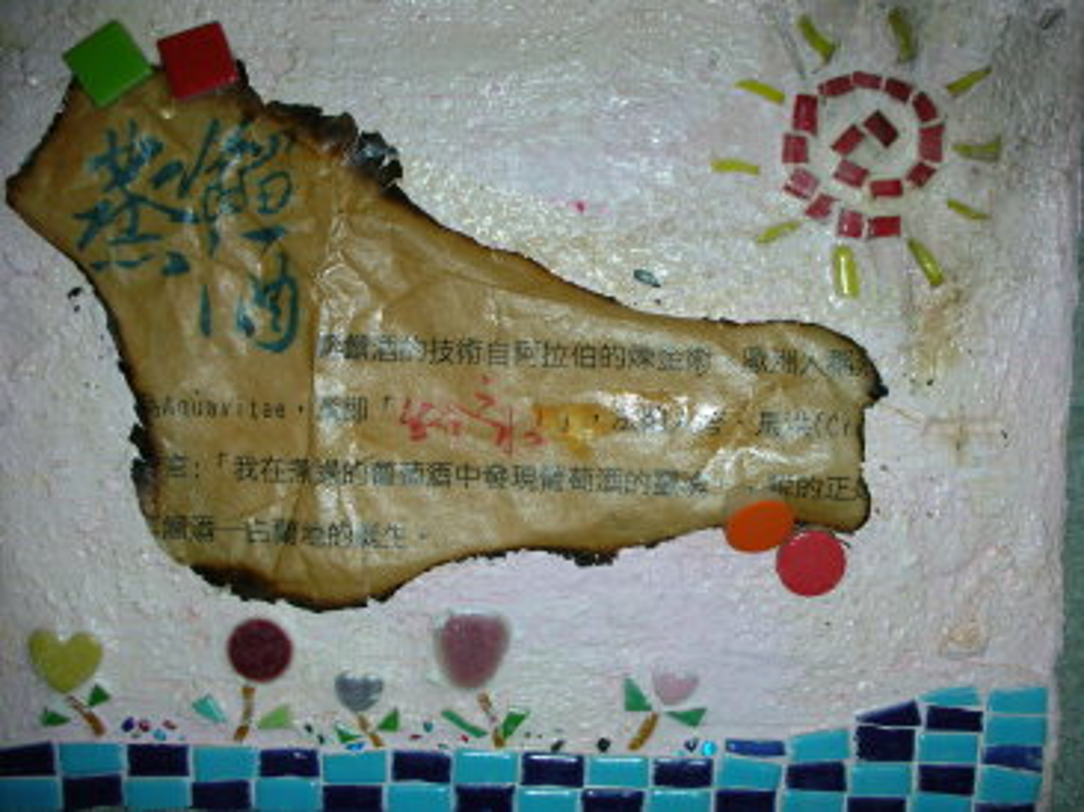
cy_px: 406
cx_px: 542
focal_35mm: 46
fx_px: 1440
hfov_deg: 41.3
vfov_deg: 31.5
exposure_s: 1/60.1
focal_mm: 7.7
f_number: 3.5
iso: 50
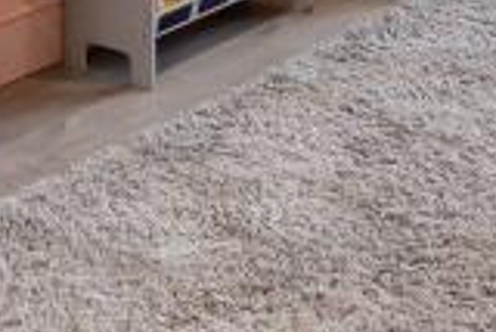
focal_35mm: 96
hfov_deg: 21.0
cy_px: -445
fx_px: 1324
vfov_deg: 11.8
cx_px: 115
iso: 400
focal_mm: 10
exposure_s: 1/125
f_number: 8
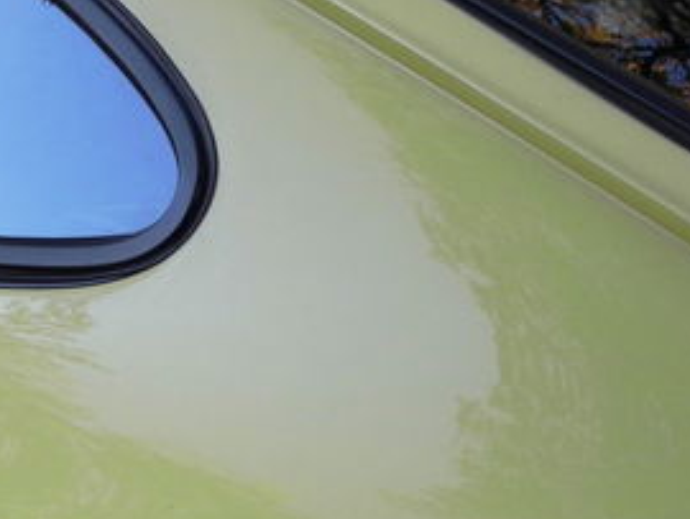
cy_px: 325
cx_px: -194
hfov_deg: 17.2
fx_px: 2155
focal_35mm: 108
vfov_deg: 13.7
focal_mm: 8.1
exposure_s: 1/92.6
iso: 100
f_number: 3.2
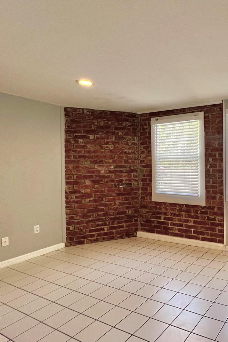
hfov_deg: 49.0
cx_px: 218
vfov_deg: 78.6
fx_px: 209
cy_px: 169
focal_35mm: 22
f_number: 1.8
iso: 64
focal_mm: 1.57
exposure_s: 1/120
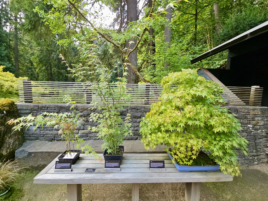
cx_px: 134
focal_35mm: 13
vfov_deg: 89.9
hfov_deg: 106.2
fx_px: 101
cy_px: 100
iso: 50
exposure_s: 1/187
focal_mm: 2.2
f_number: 2.2
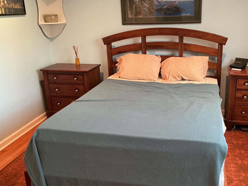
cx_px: 150
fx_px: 279
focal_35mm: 39
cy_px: 96
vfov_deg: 36.8
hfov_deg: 47.6
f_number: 1.8
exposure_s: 1/40
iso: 200
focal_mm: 3
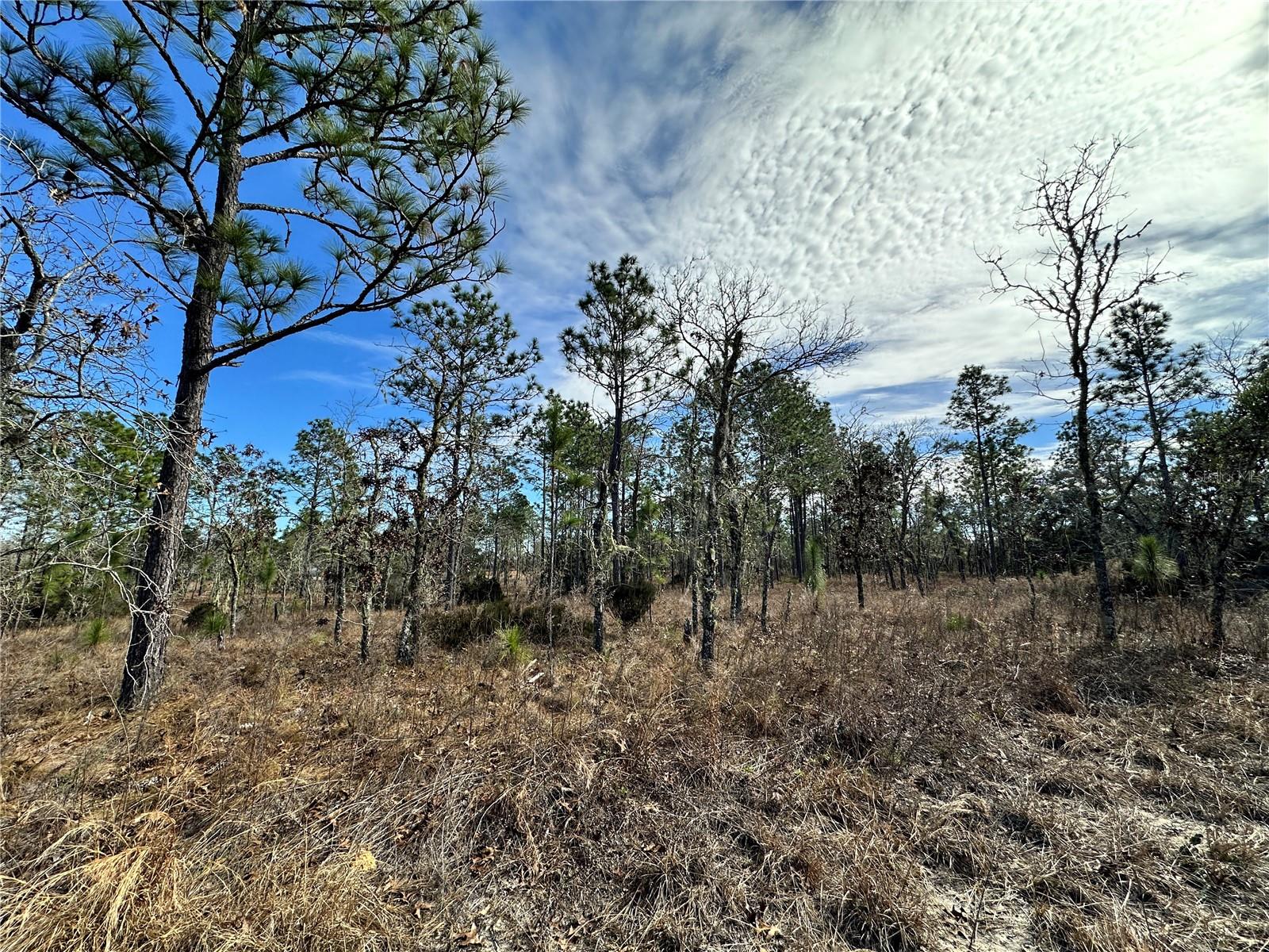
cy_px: 476
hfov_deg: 102.1
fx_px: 513
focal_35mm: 14
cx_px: 634
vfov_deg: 85.7
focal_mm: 2.22
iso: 40
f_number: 2.2
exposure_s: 1/1435
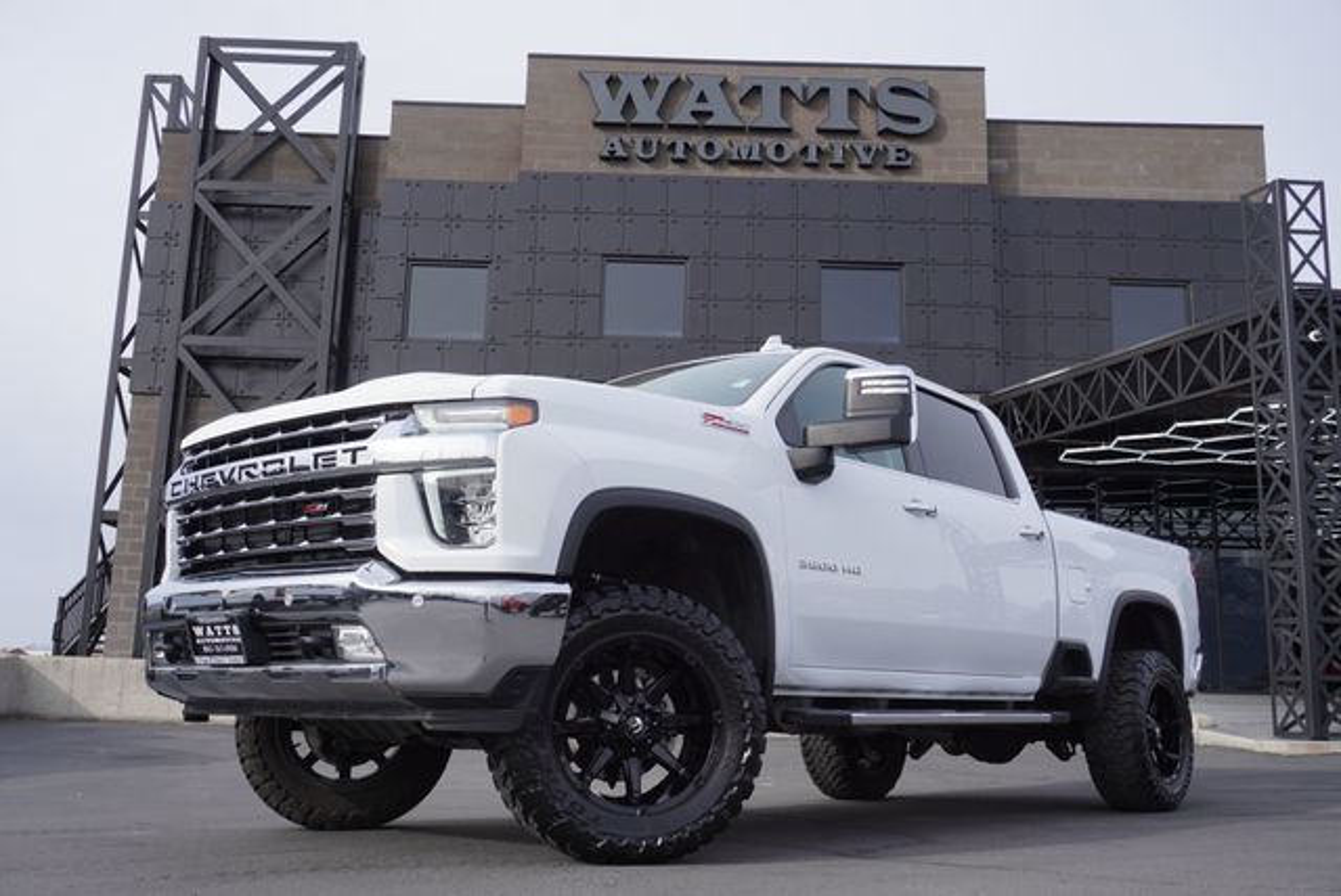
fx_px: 1342
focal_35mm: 36
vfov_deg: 36.9
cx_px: 670
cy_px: 448
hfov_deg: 53.1
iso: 100
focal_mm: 24
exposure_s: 1/200
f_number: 7.1
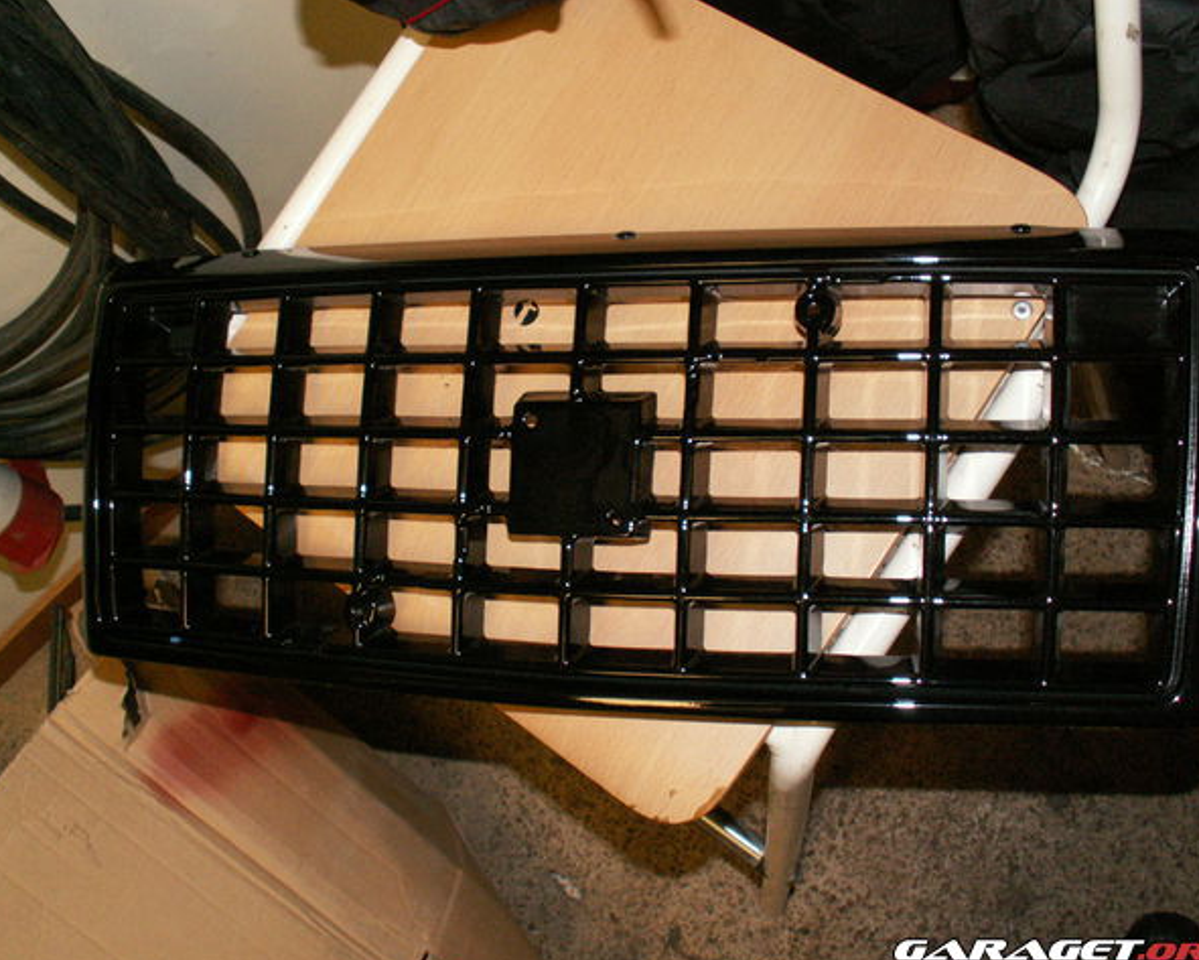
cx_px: 592
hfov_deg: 49.1
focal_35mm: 37
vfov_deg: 40.1
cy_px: 483
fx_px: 1313
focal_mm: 5.86
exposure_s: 1/40
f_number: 2.8
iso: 160
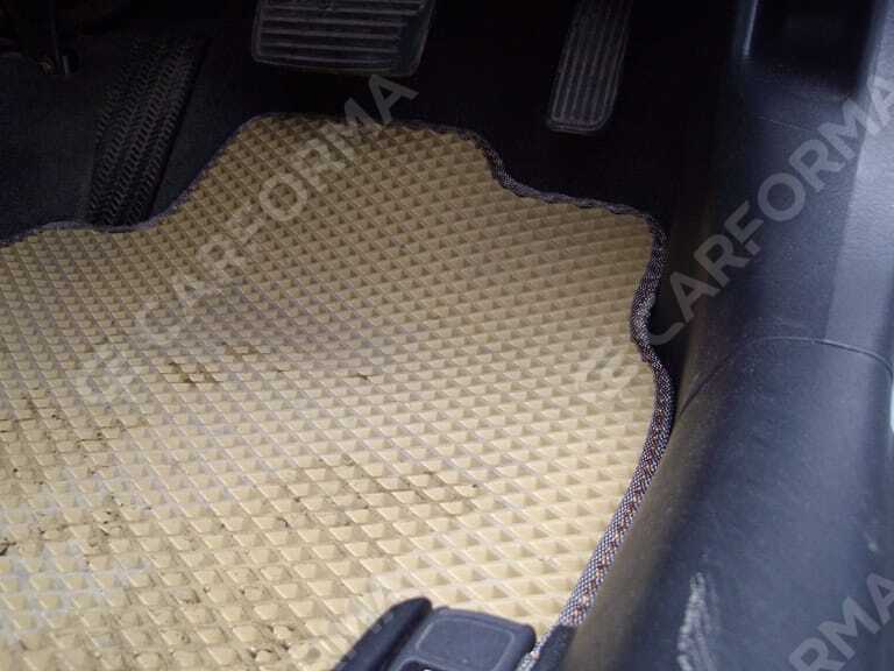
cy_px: 336
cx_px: 447
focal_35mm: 36
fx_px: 930
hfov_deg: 51.4
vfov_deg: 39.7
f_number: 2.7
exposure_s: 1/100
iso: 160
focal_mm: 6
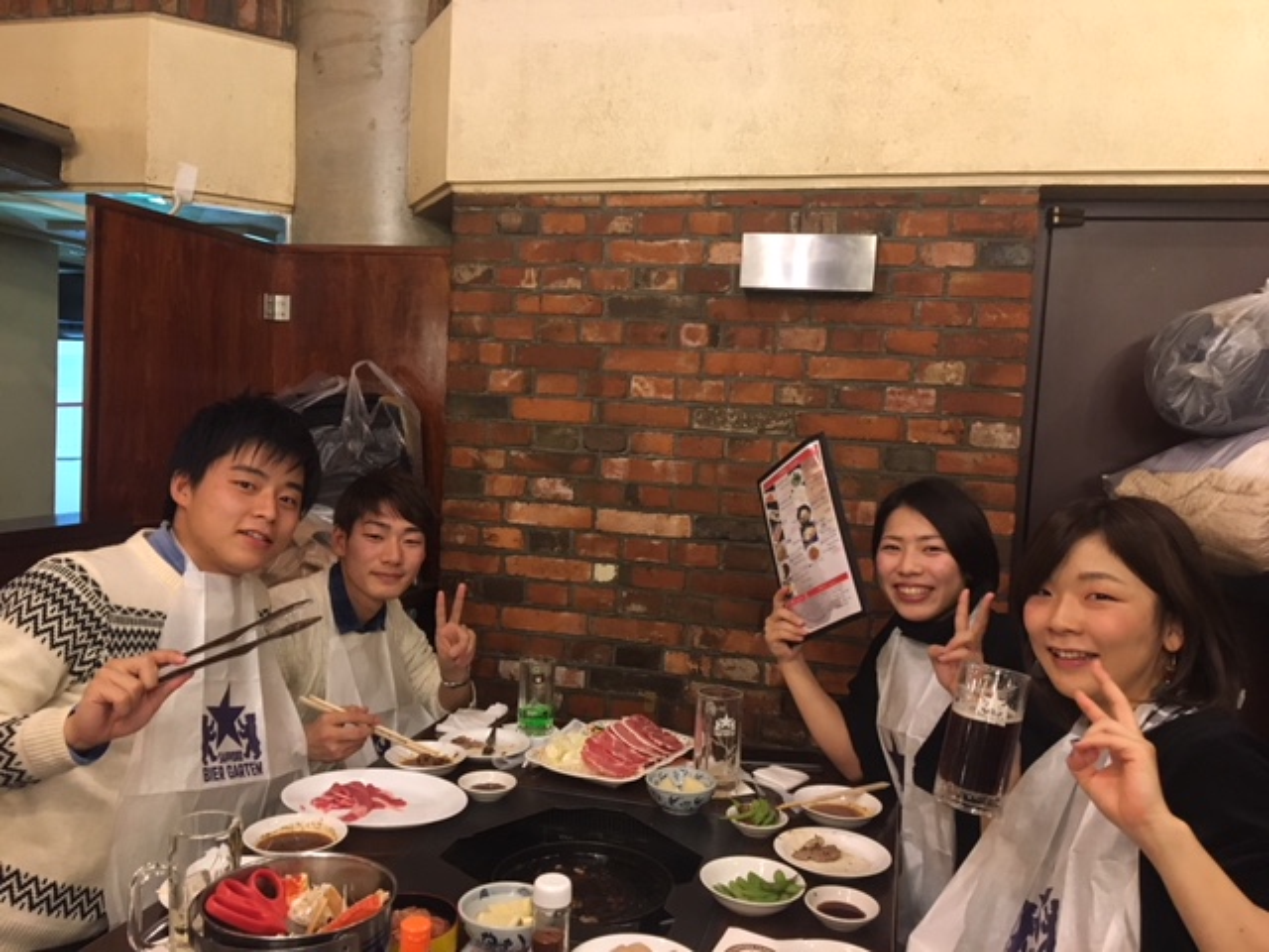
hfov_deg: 61.7
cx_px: 634
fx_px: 1063
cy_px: 476
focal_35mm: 29
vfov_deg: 48.2
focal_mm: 4.15
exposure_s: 1/24
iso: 200
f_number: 2.2
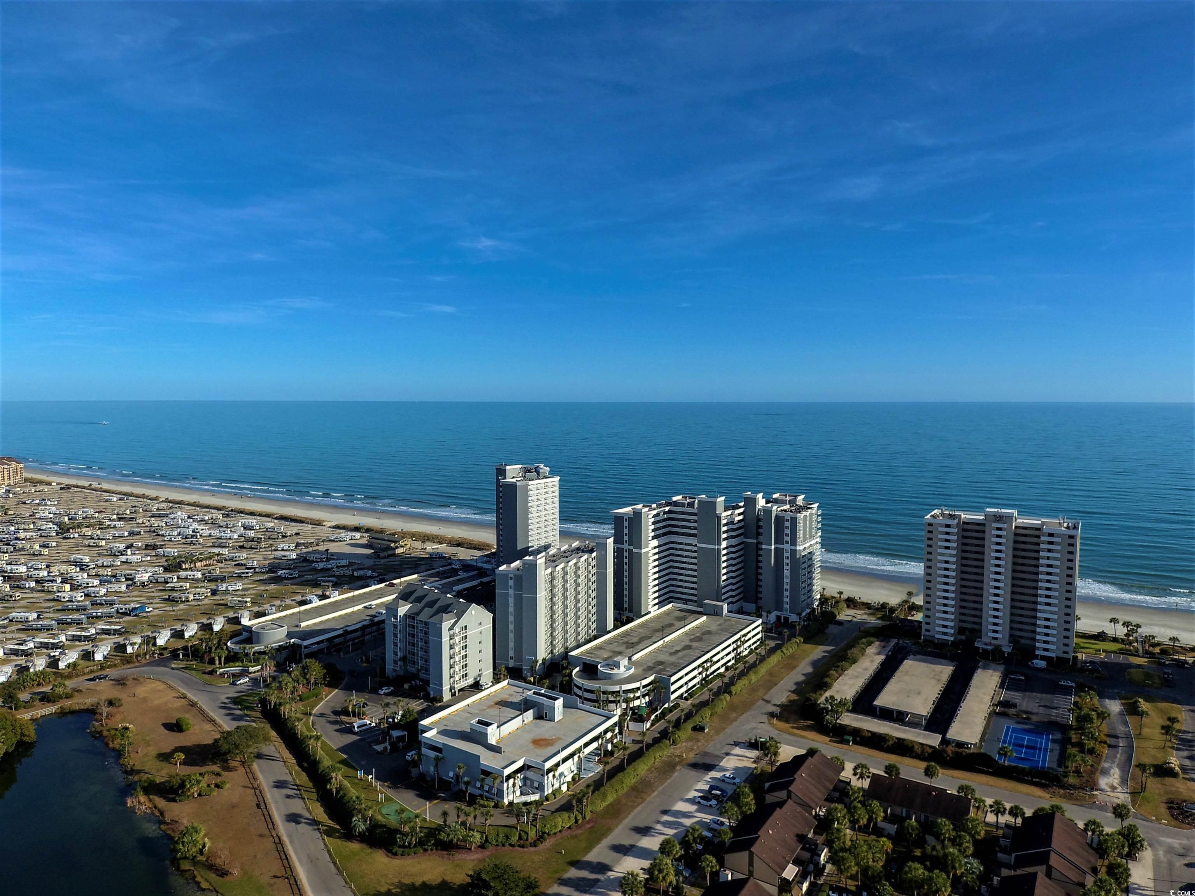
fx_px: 587
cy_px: 448
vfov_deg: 74.7
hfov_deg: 91.0
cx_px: 598
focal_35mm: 17
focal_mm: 3.15
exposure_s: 1/1500
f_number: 2.8
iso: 100
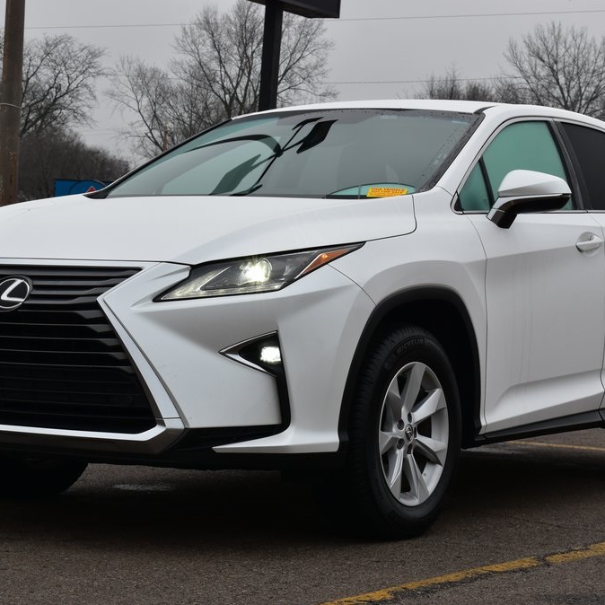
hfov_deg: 18.7
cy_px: 306
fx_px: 1839
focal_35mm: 93
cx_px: 307
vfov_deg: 18.7
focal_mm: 48
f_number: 9
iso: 400
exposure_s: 1/125
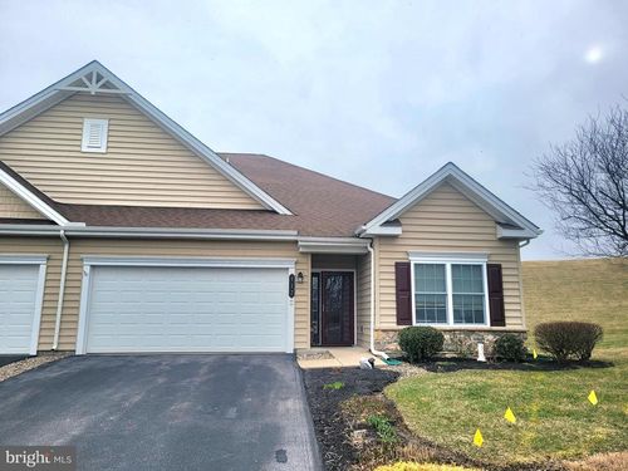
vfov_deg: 53.1
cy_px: 236
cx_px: 314
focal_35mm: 26
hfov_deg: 67.3
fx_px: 472
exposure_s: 1/1000
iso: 40
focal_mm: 5.4
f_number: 1.8
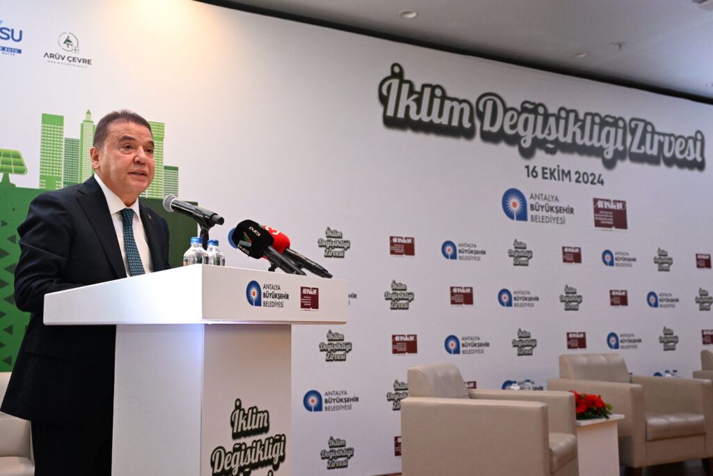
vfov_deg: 34.2
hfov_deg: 49.5
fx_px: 772
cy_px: 238
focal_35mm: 39
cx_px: 356
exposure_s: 1/320
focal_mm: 39
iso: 5000
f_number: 4.5
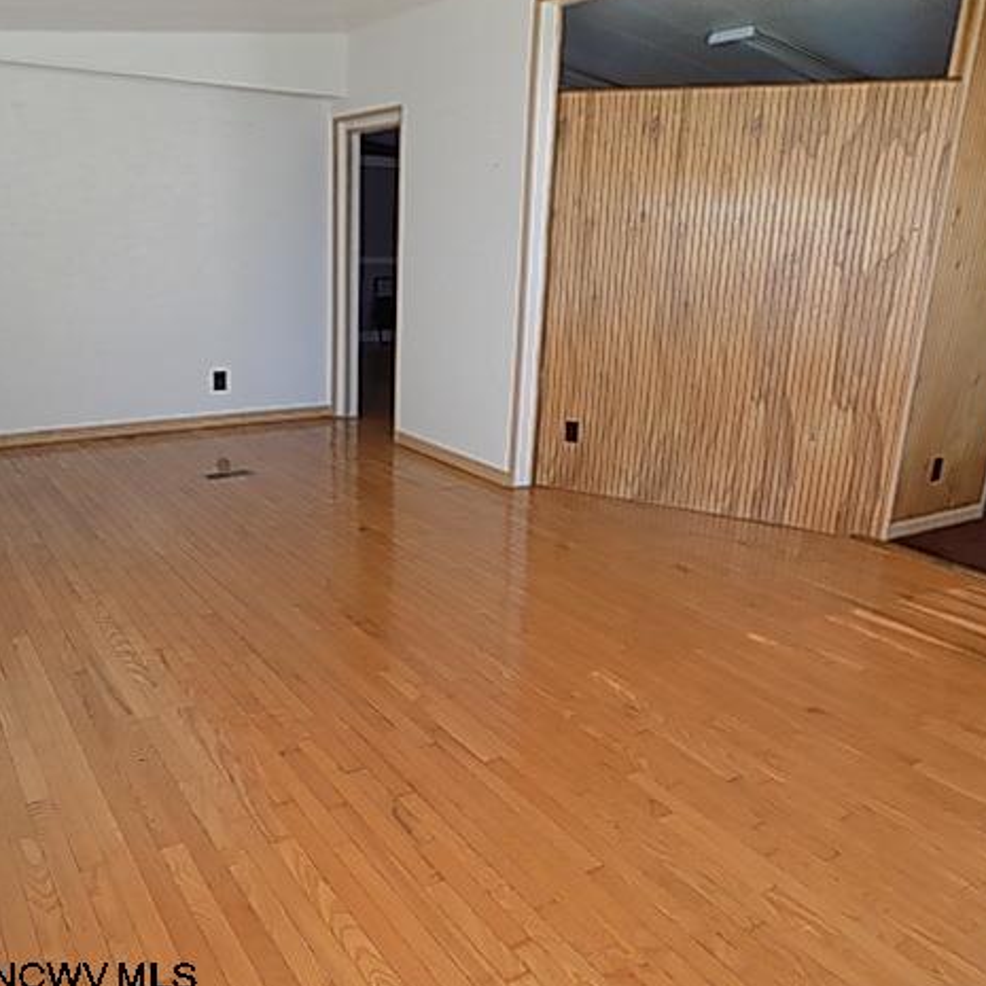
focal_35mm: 28
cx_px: 435
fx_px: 902
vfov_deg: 57.3
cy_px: 494
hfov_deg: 57.1
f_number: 3.1
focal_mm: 4
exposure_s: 1/30
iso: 80
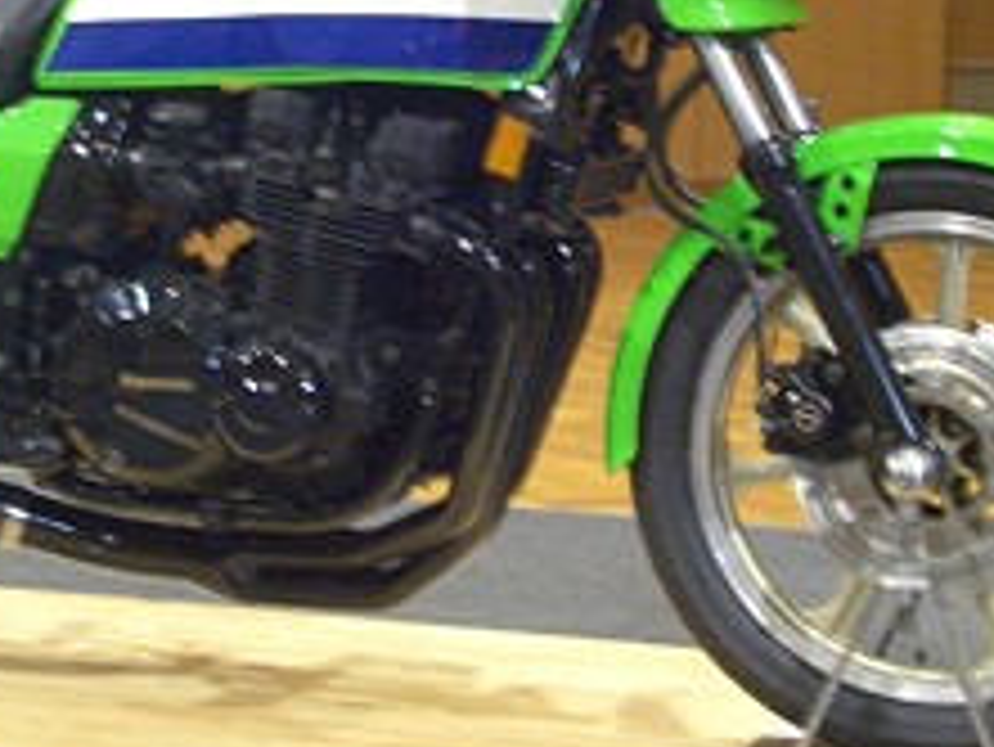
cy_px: 130
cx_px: 297
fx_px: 3620
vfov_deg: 11.7
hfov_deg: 15.6
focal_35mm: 126
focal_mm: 10.2
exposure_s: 1/13
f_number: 3.5
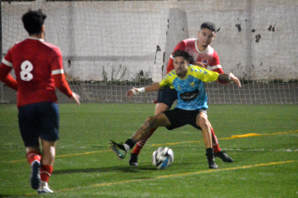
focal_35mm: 292
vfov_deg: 4.7
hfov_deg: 7.0
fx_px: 2420
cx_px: 149
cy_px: 99
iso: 6400
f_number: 5
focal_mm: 195
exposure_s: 1/160
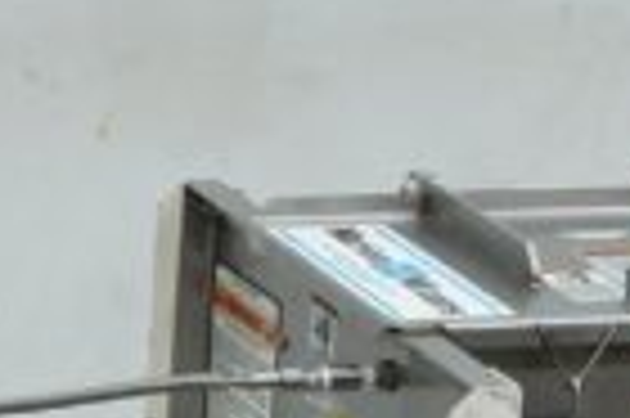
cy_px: 717
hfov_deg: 6.2
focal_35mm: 332
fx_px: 5803
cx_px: 670
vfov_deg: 4.1
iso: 400
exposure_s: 1/100
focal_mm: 33.98
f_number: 4
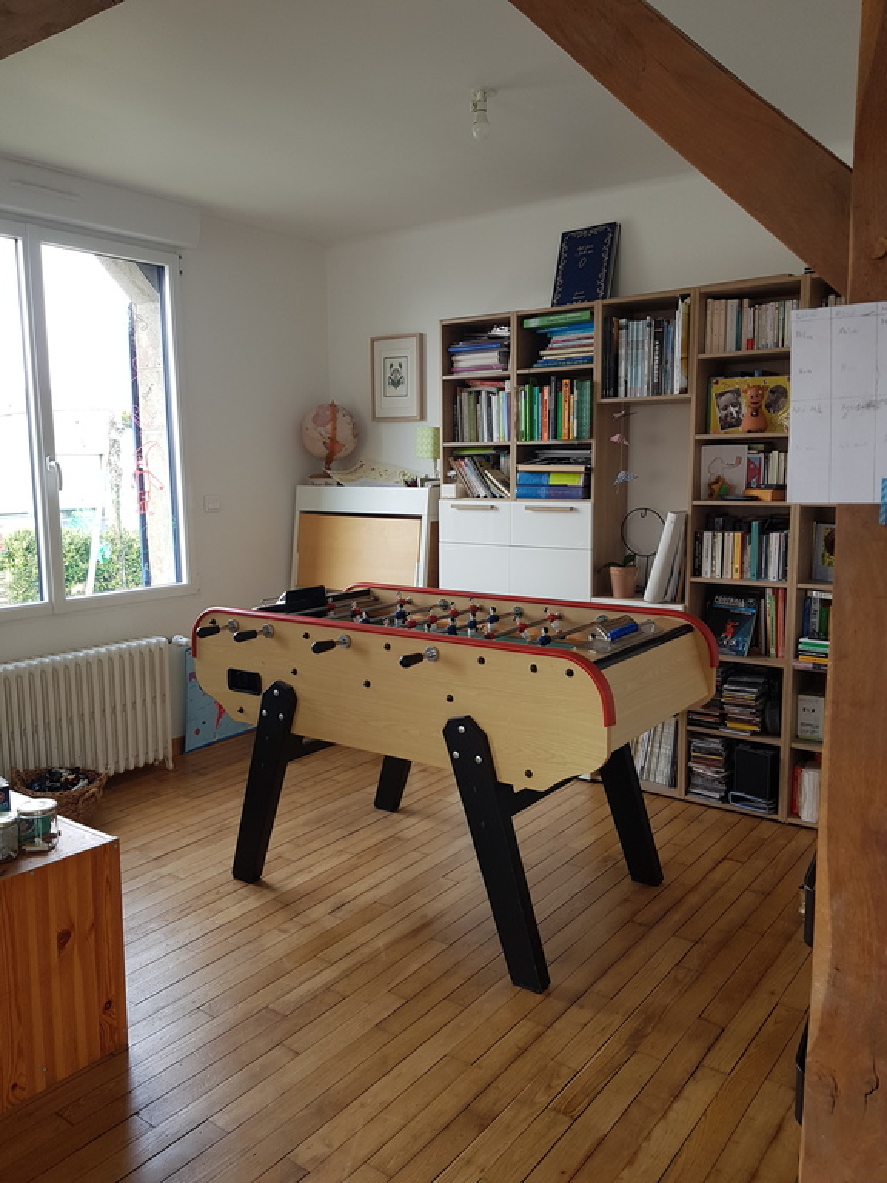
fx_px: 888
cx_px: 444
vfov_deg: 67.3
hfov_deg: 53.1
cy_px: 592
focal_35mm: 26
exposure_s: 1/100
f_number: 1.7
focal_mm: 4.2
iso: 50
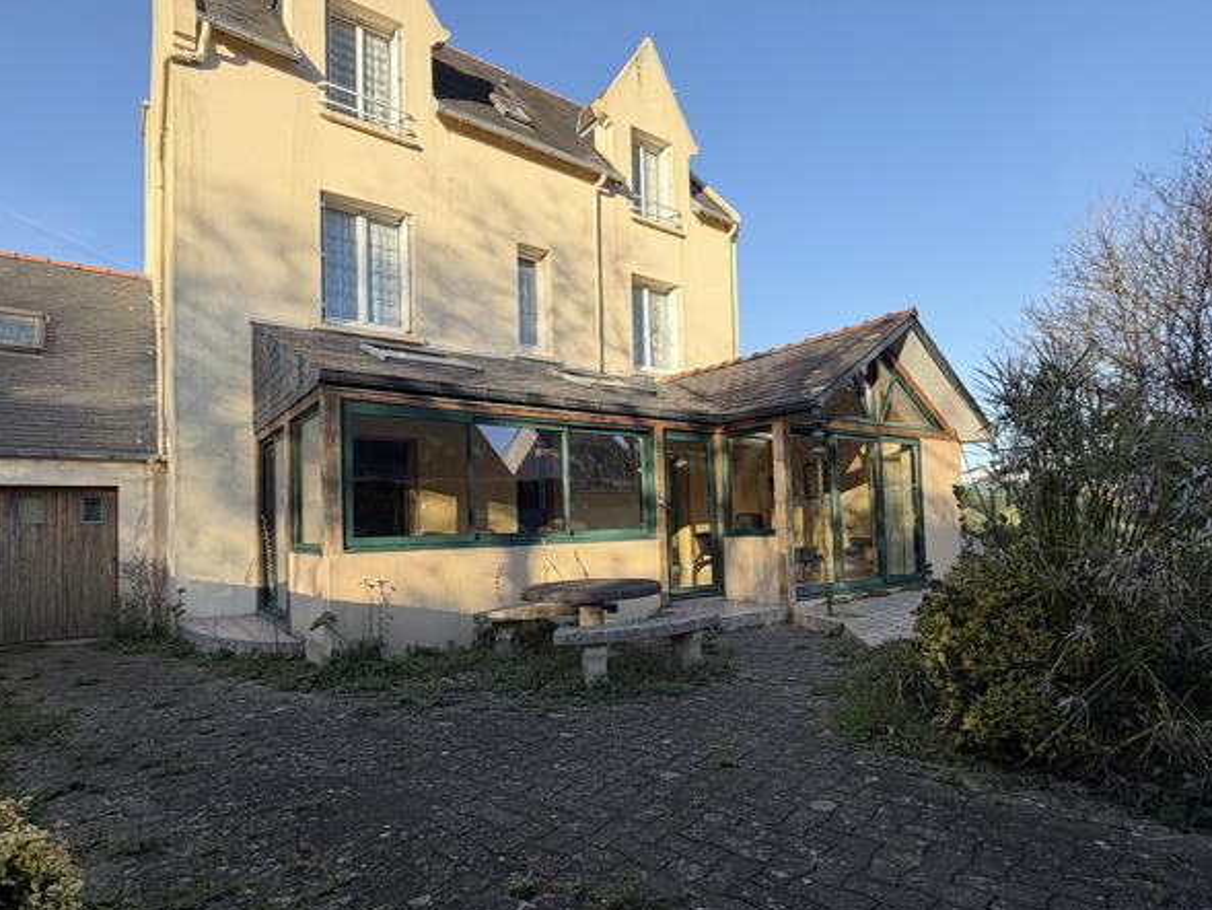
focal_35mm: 19
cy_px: 500
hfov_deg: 84.6
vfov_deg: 68.5
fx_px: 665
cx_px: 623
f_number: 2.2
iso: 40
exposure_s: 1/574
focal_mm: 2.22
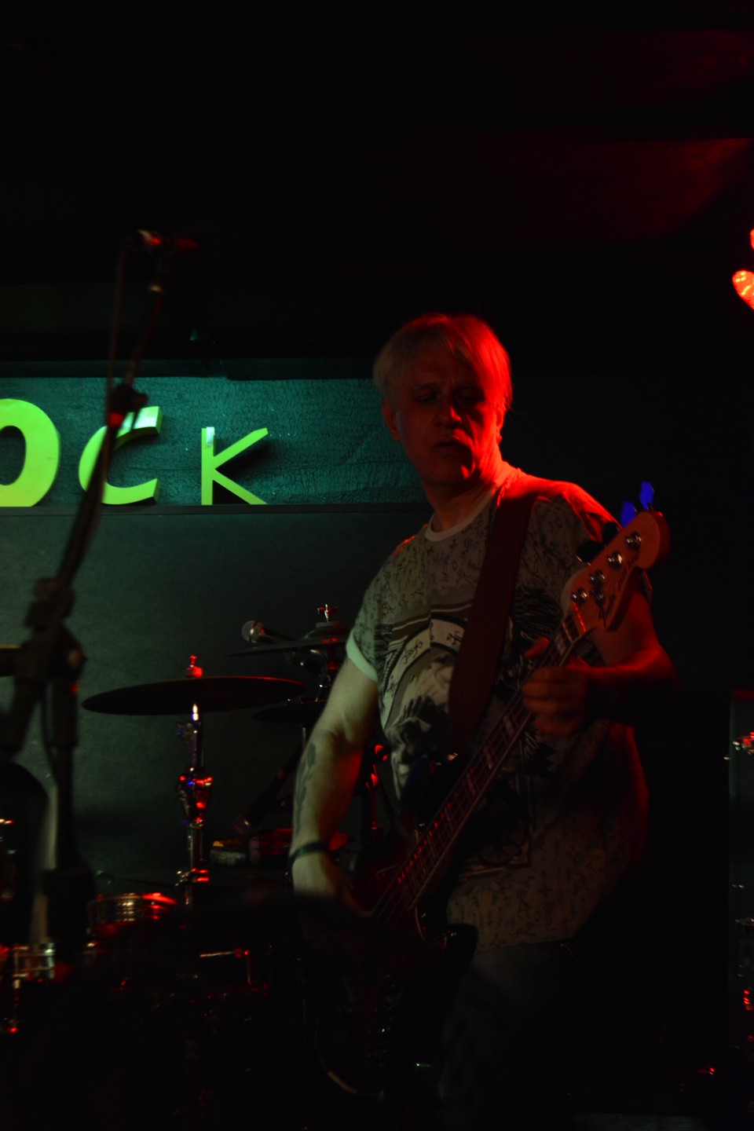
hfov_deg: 20.2
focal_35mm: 68
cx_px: 377
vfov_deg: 29.9
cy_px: 566
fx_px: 2120
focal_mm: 45
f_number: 5
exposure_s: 1/20
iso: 1000
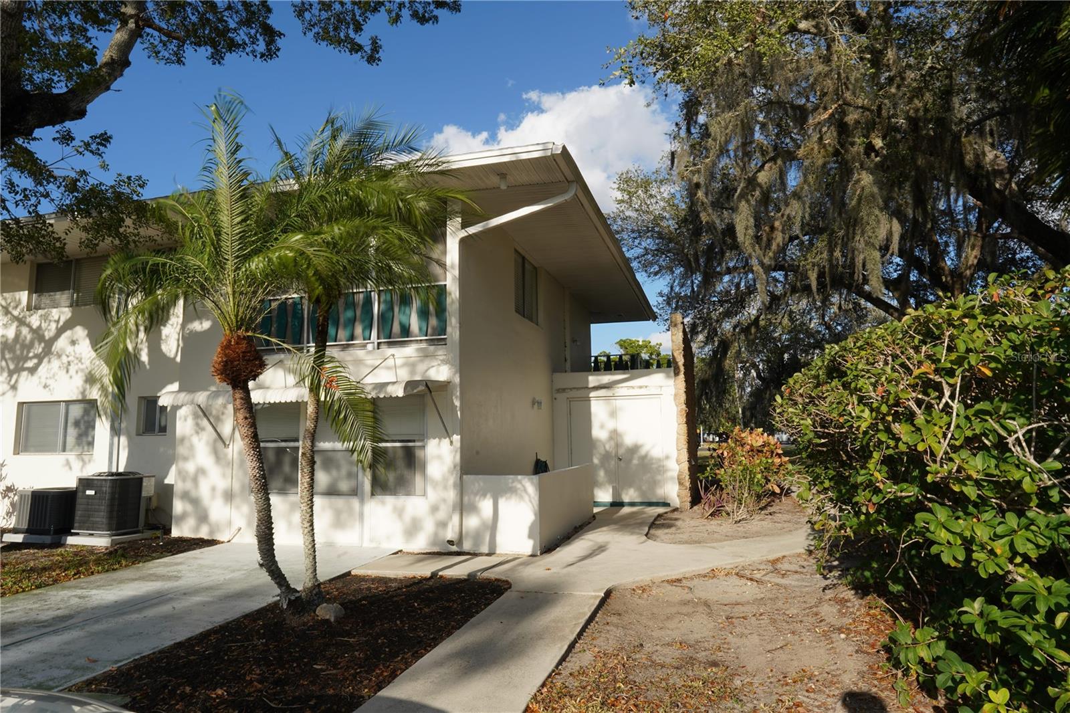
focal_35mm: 21
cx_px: 535
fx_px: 624
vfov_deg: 59.5
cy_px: 356
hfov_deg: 81.2
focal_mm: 21
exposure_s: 1/30
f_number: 22
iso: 100
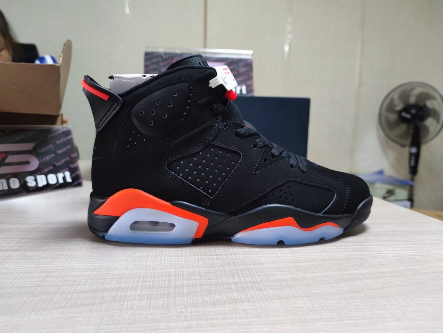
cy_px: 166
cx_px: 222
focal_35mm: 24
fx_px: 307
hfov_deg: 71.6
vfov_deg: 56.8
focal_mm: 6.72
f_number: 1.69
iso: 320
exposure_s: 1/54
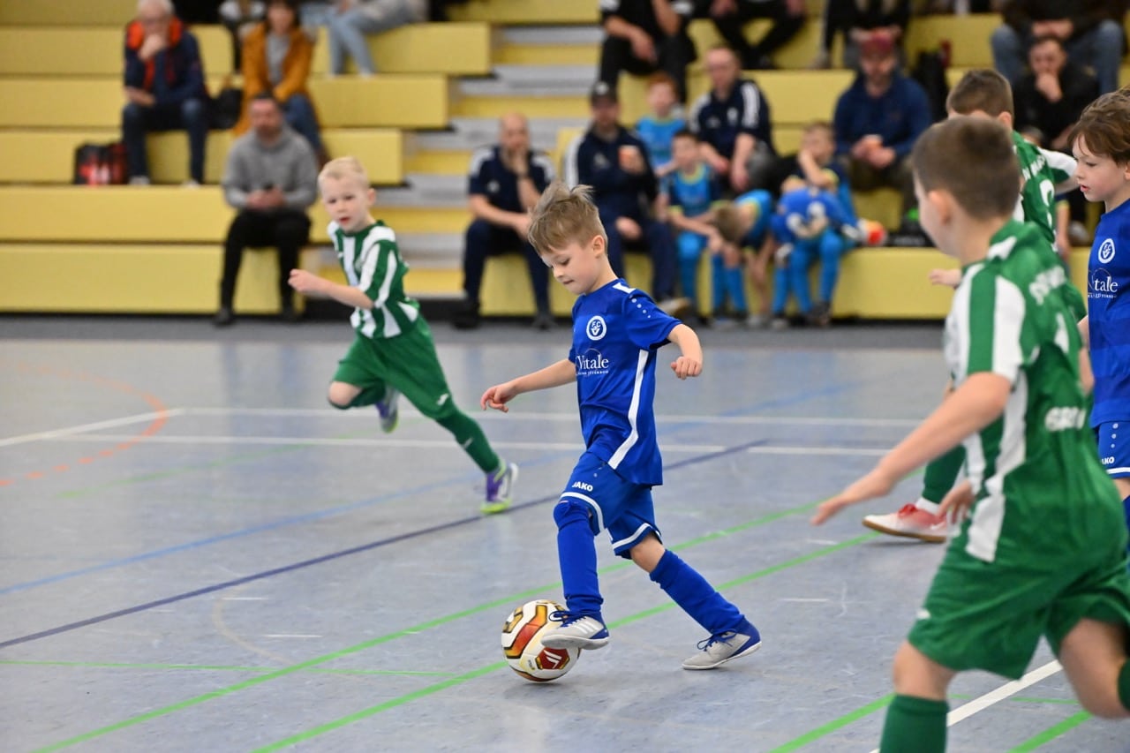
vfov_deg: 9.5
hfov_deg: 14.2
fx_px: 4550
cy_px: 376
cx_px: 565
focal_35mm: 145
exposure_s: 1/1000
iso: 8000
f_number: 3.5
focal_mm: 145
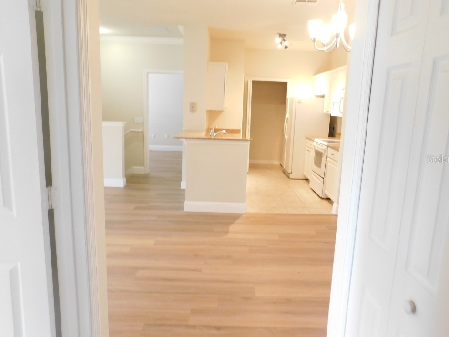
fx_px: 324
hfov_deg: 69.4
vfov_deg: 54.9
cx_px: 228
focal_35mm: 25
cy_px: 159
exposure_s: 1/15
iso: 400
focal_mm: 4
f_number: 3
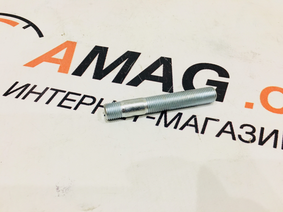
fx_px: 237
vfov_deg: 48.2
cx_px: 142
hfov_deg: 61.7
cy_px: 106
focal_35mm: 29
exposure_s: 1/33
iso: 160
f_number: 2.2
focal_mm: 4.15
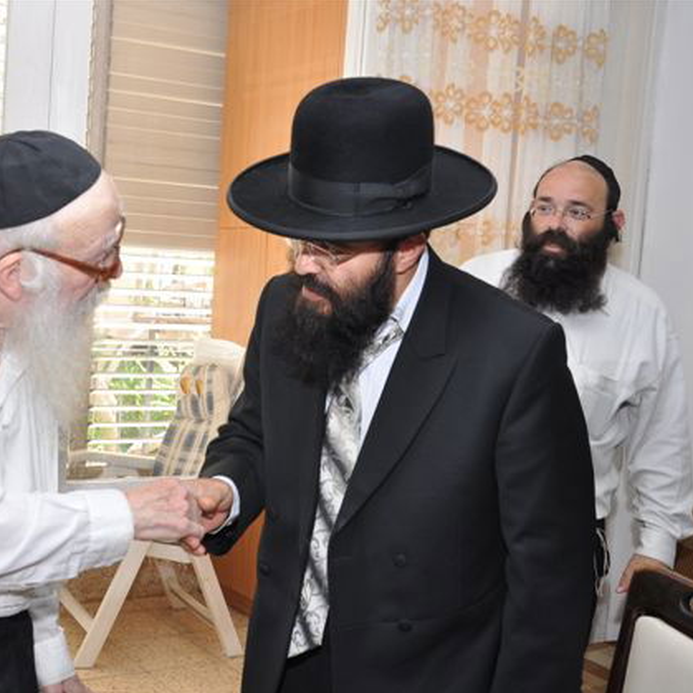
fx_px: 1102
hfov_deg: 34.2
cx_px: 180
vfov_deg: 34.9
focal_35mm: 49
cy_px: 348
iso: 400
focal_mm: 25
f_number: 6.3
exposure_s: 1/60
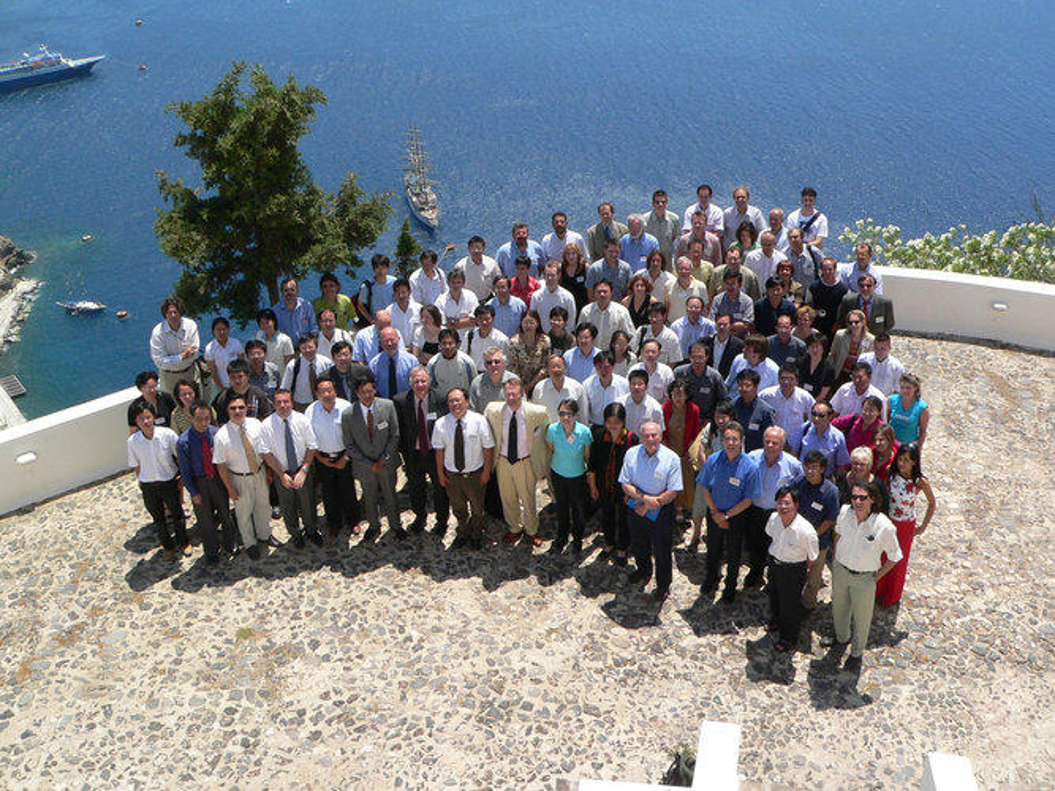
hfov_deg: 51.4
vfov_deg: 39.6
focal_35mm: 36
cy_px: 396
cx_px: 528
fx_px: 1097
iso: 80
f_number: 4.6
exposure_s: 1/500
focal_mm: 6
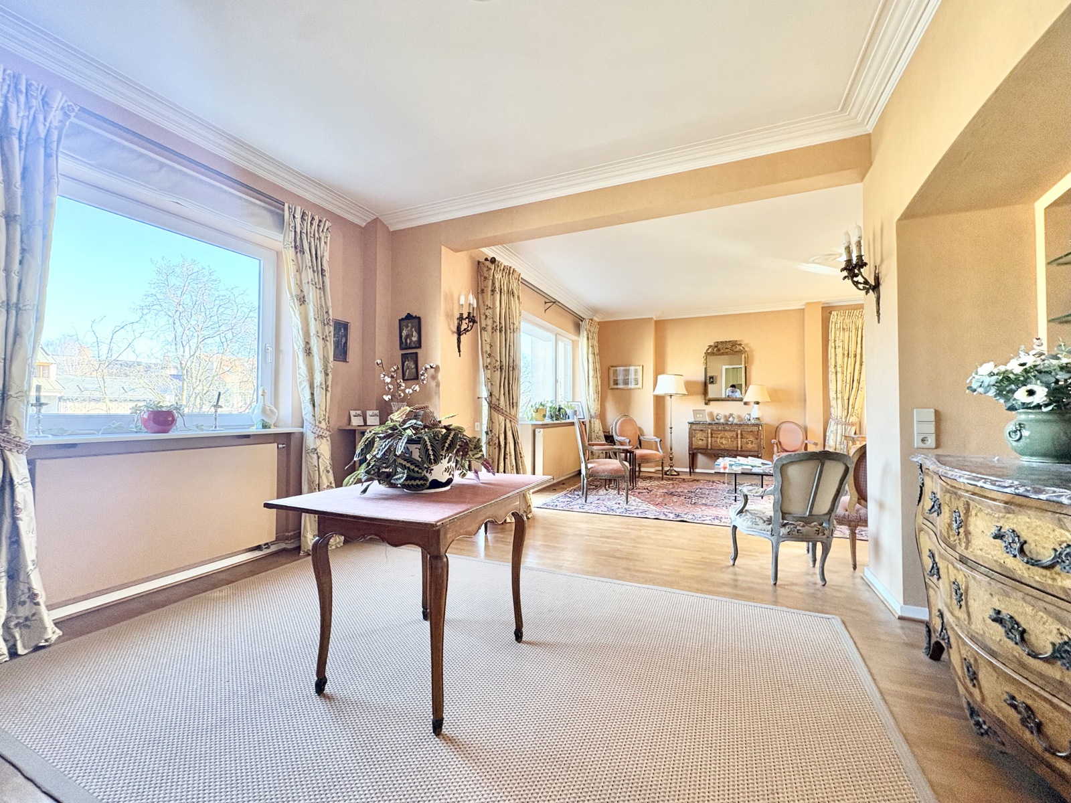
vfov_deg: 85.7
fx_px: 433
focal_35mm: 14
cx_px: 536
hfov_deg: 102.1
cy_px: 402
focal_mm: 2.22
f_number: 2.2
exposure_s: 1/73
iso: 250
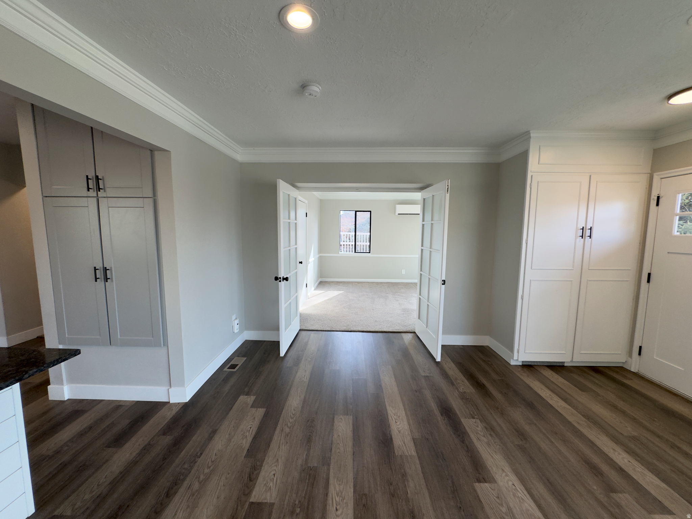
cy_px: 260
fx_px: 280
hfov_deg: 102.1
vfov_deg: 85.7
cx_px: 346
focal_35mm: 14
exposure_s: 1/120
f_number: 2.2
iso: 64
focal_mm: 2.22
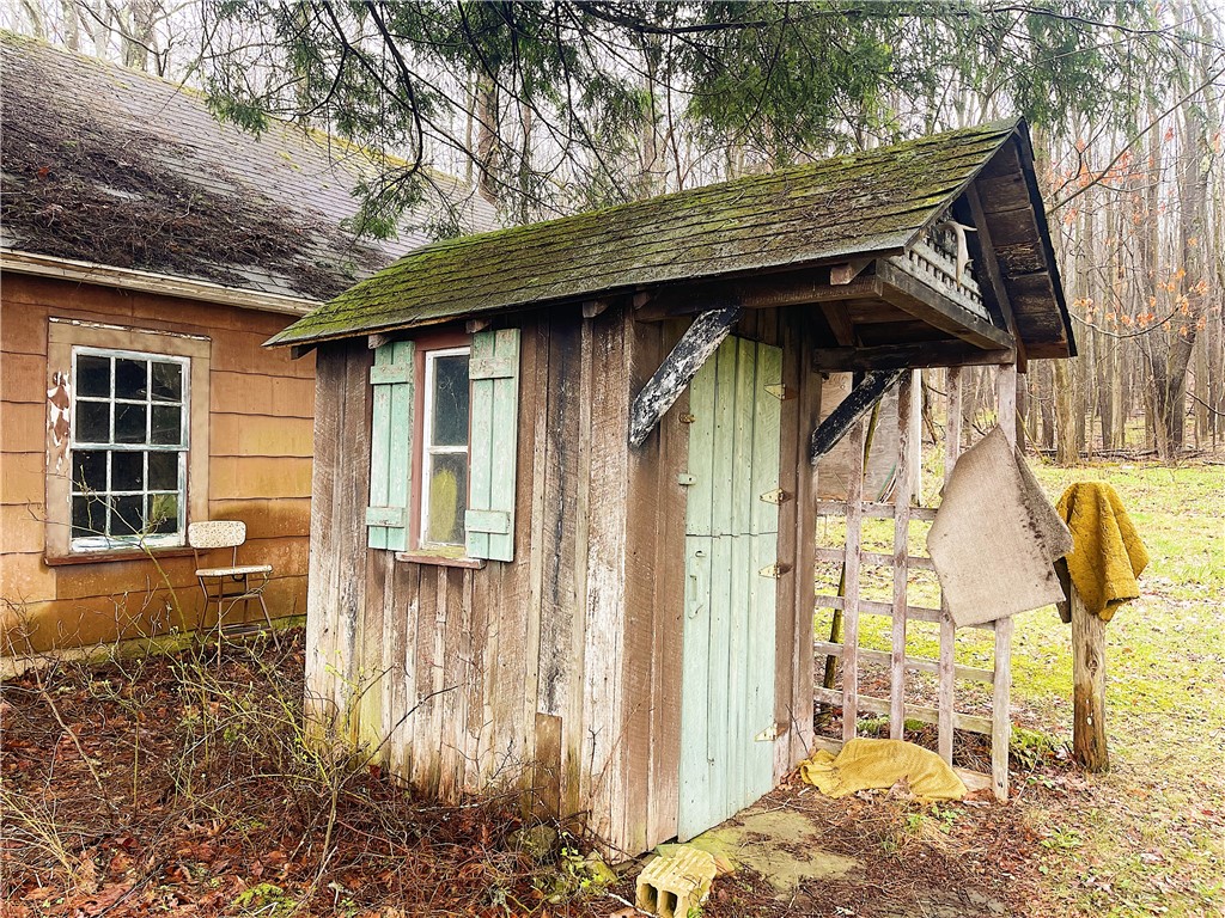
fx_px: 885
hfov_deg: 69.4
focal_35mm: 25
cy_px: 459
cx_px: 612
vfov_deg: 54.9
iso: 80
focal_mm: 5.1
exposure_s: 1/121
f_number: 1.6
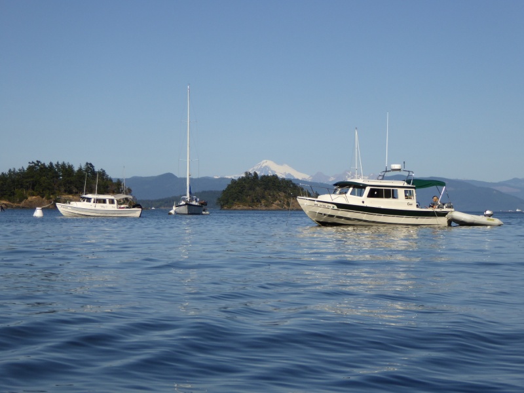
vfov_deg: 18.7
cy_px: 196
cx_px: 262
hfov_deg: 24.7
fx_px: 1196
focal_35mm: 79
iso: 100
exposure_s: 1/1000
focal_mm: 13.2
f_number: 4.6
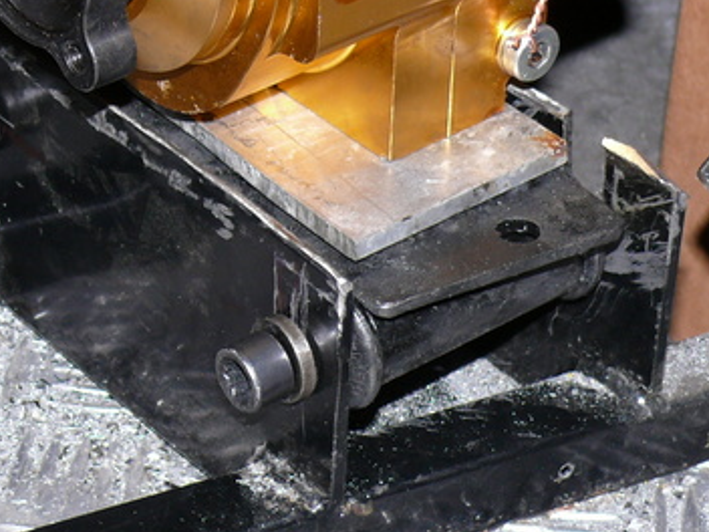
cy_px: 195
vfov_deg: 10.7
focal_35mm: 138
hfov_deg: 14.2
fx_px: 2826
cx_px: 169
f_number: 3.2
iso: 100
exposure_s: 1/30
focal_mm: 11.5
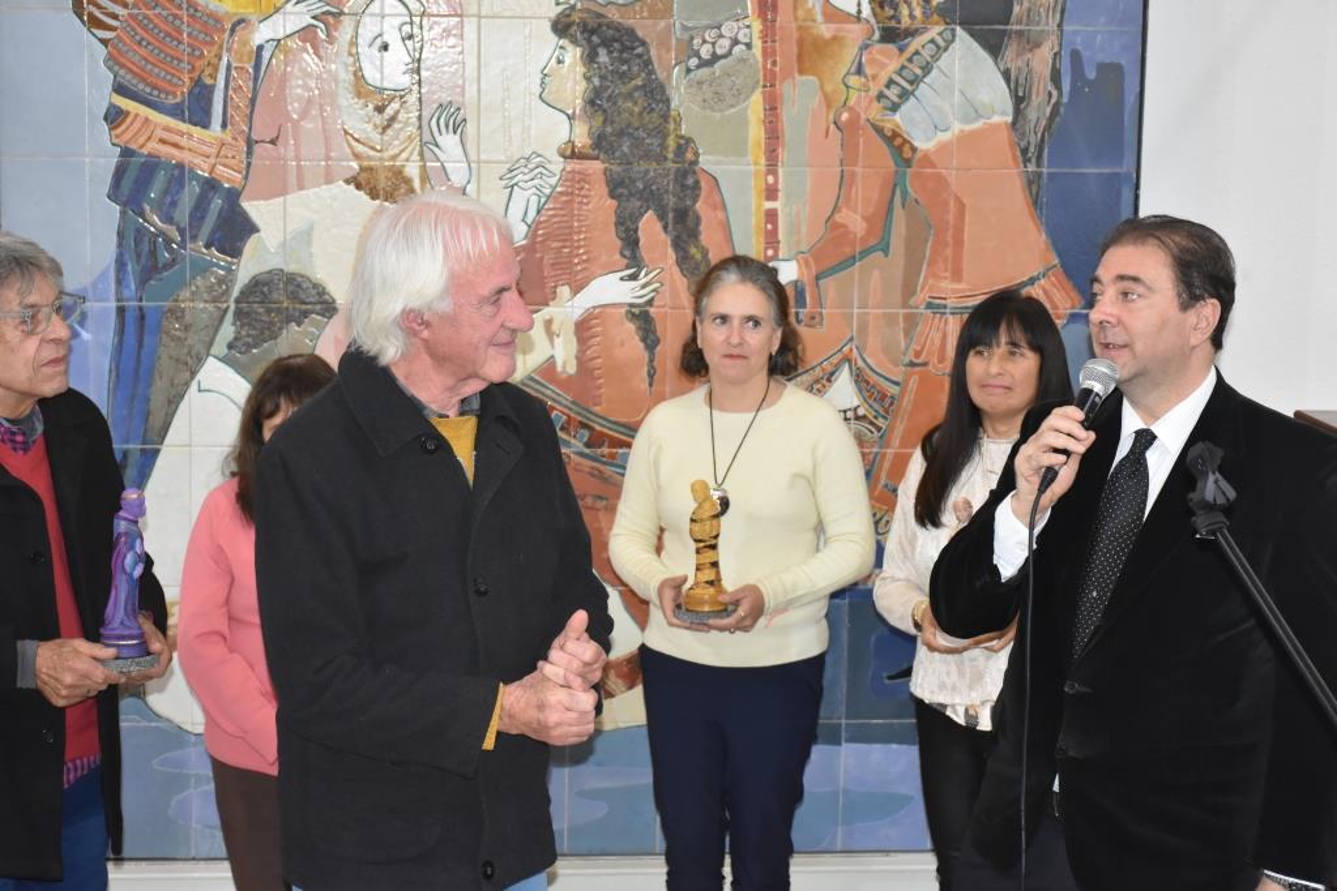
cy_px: 446
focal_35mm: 72
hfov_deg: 28.1
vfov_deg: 18.9
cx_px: 668
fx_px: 2674
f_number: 5.6
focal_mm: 48
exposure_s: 1/100
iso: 1600
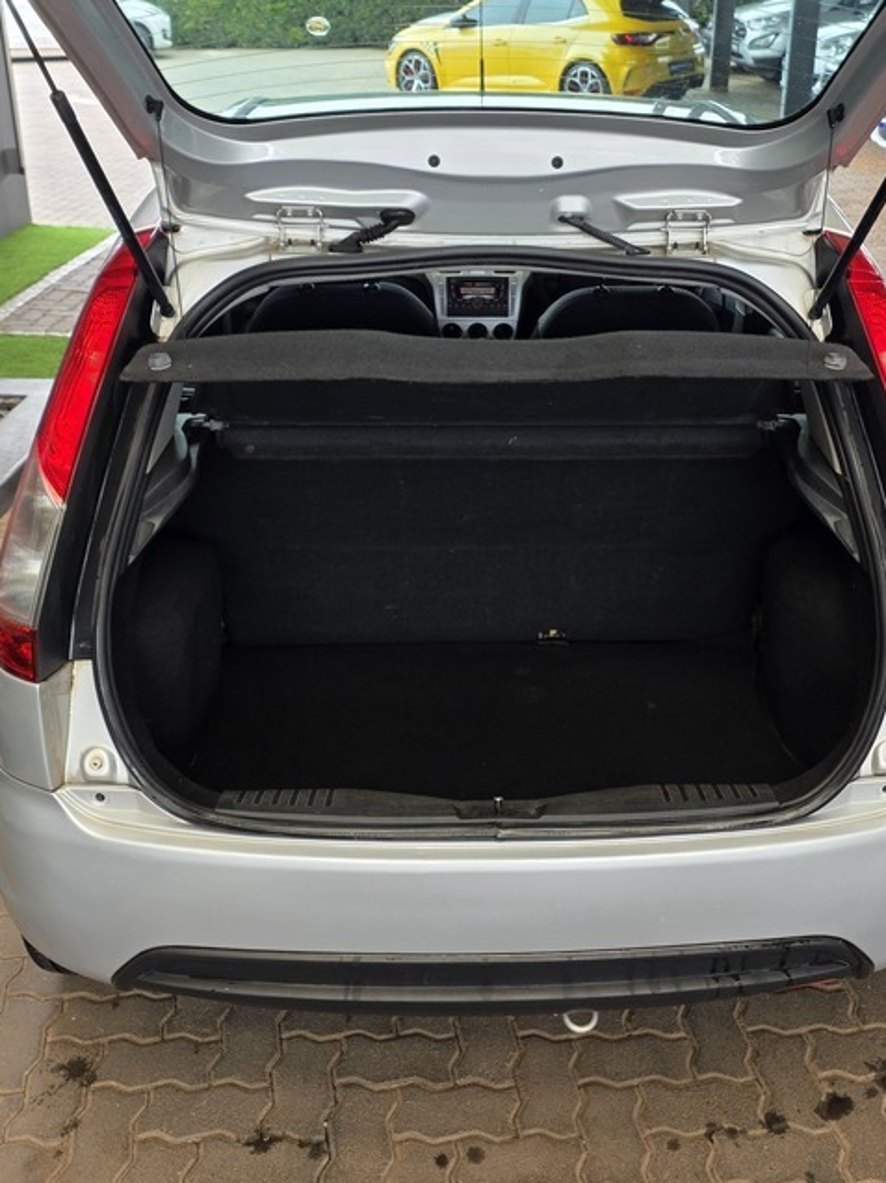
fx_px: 1264
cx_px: 503
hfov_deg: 38.6
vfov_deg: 49.9
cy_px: 479
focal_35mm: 37
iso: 40
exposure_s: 1/180
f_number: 1.7
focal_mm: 6.25
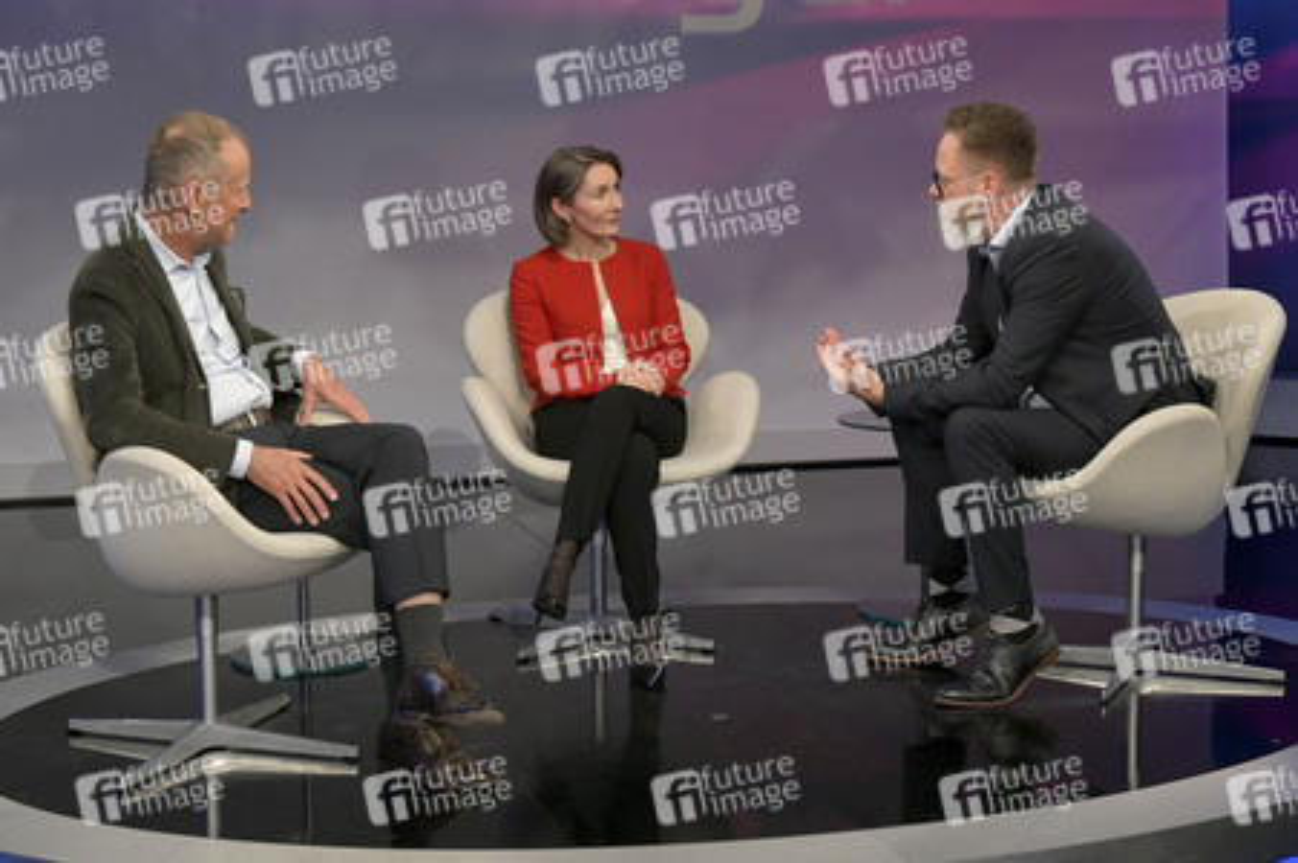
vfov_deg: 30.5
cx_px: 649
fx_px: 1585
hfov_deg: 44.5
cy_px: 432
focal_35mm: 44
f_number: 7.1
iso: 2000
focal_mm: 44
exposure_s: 1/200
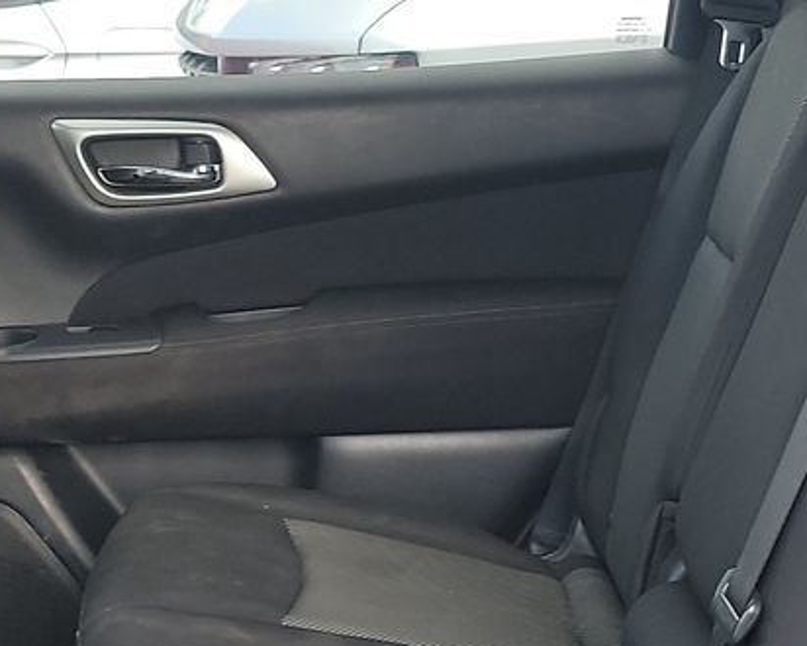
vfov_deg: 16.8
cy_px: 517
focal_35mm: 91
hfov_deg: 20.9
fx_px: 2174
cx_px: 541
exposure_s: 1/59
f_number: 1.8
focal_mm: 6.7
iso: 180
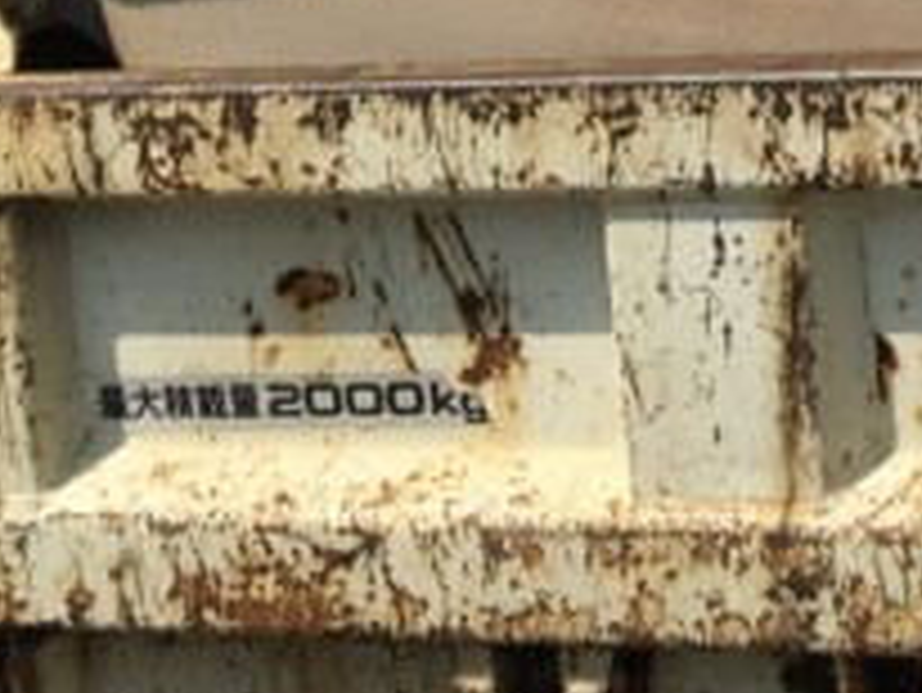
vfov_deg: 12.2
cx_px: 1475
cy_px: -477
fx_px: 3012
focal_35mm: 113
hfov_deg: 15.7
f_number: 2.2
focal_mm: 4.15
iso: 25
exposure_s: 1/2481
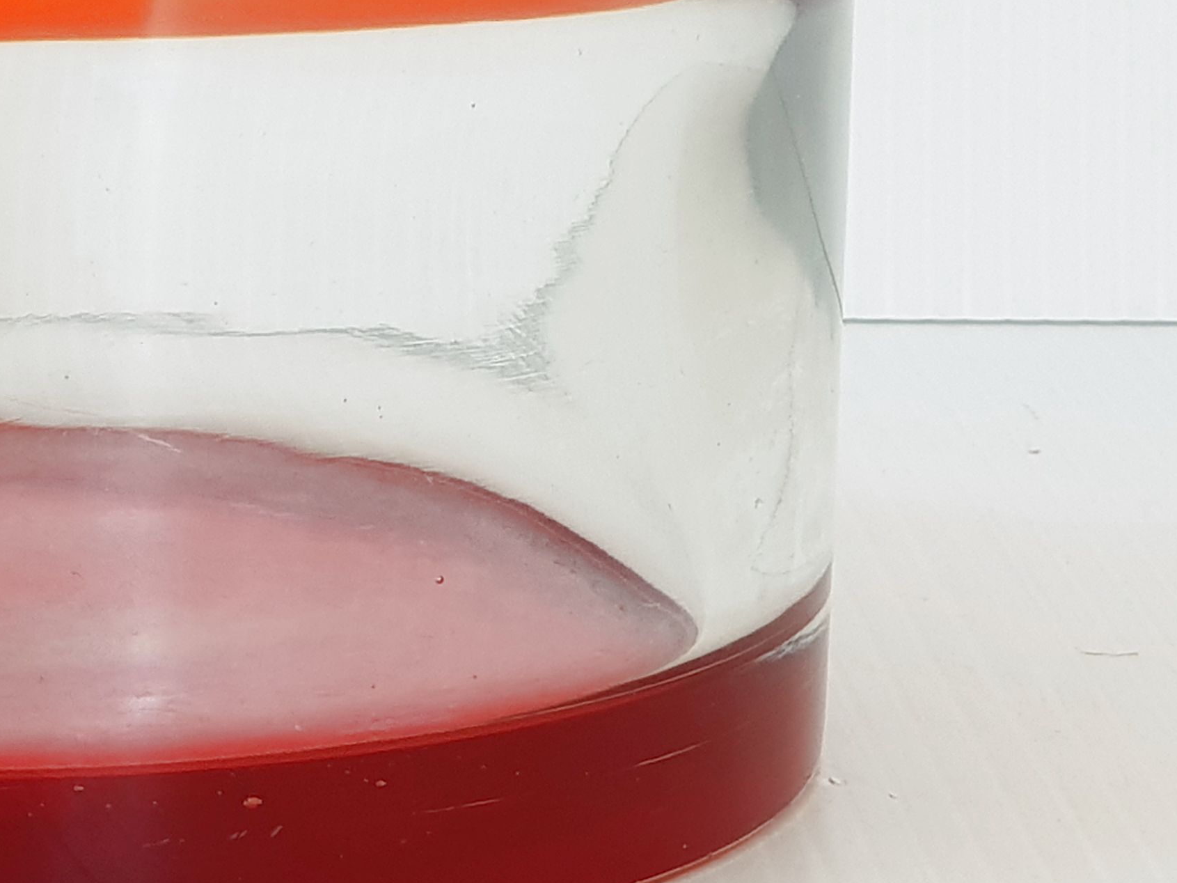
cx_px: -163
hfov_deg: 15.4
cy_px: 104
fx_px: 4216
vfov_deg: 11.9
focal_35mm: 124
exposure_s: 1/50
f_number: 2.4
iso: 40
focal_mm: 6
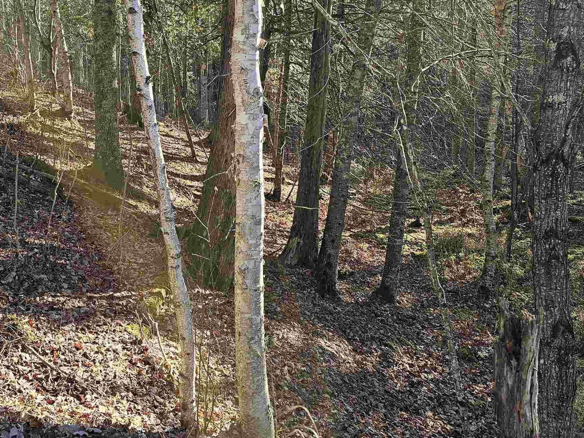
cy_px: 102
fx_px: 692
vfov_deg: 34.3
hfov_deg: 45.1
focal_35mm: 41
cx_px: 197
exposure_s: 1/207
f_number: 1.7
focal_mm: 6.3
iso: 40
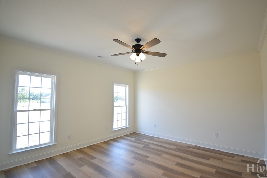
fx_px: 119
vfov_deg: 73.7
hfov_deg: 96.7
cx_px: 138
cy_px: 93
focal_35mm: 16
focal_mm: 10
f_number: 4.5
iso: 500
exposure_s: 1/125
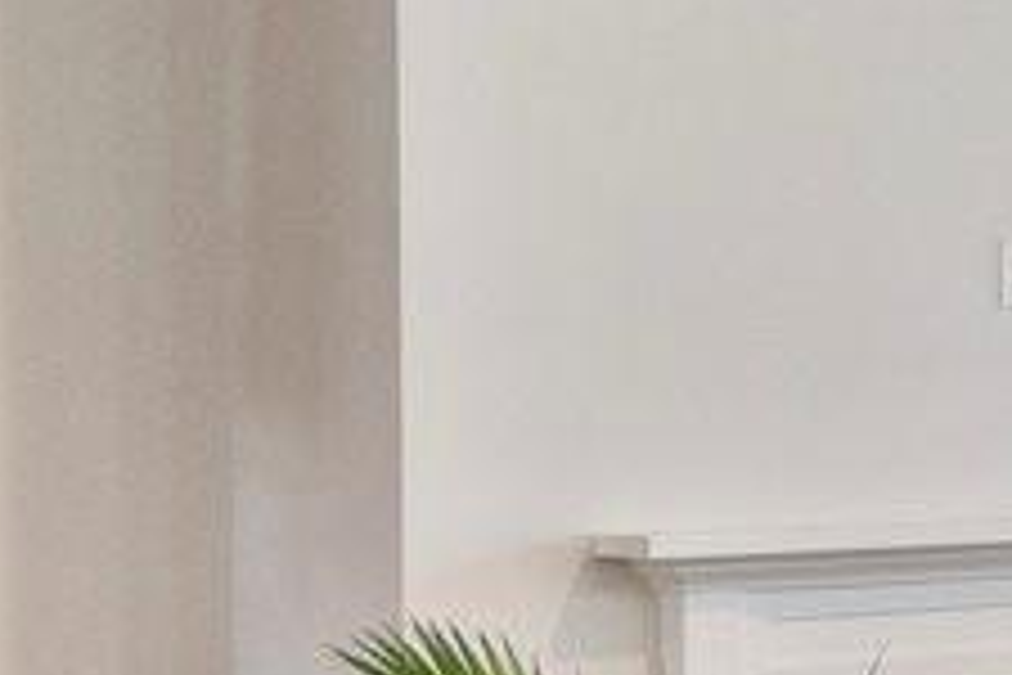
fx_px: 2558
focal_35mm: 91
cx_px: 1538
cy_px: 686
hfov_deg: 19.4
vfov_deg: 14.8
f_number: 4
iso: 2000
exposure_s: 1/160
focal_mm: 16
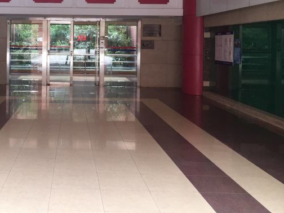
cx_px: 64
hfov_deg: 39.9
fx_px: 377
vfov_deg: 30.8
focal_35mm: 46
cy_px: 47
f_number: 2.2
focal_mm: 4.15
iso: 64
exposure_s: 1/33
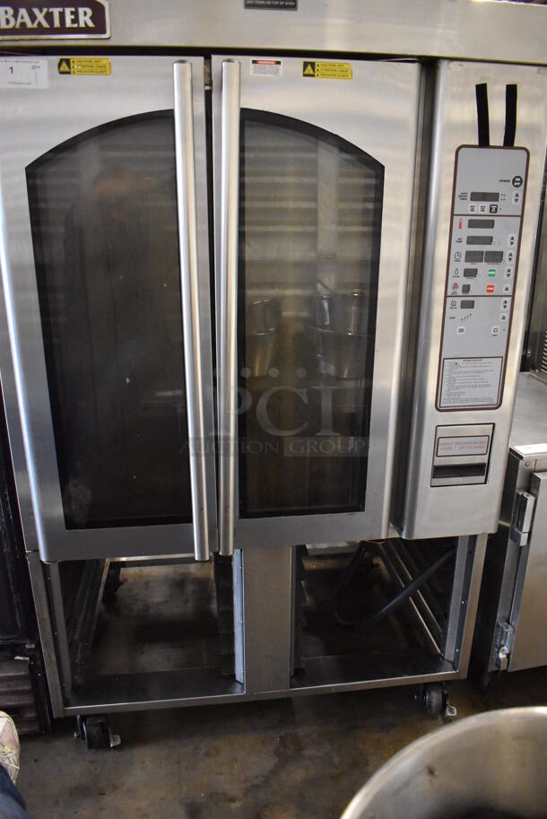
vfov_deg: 67.3
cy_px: 410
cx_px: 274
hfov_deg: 48.0
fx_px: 614
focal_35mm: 27
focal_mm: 18
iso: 6400
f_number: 3.5
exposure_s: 1/125
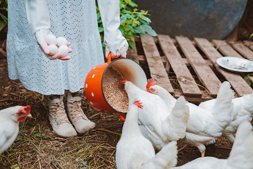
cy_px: 84
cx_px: 126
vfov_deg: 27.0
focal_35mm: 50
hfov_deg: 39.6
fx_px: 351
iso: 200
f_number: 3.5
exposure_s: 1/320
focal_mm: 50
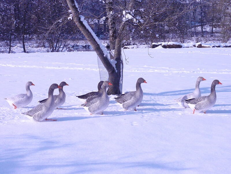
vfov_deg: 21.0
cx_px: 116
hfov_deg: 27.8
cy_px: 87
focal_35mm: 70
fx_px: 467
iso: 400
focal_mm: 12.5
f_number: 11
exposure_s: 1/400
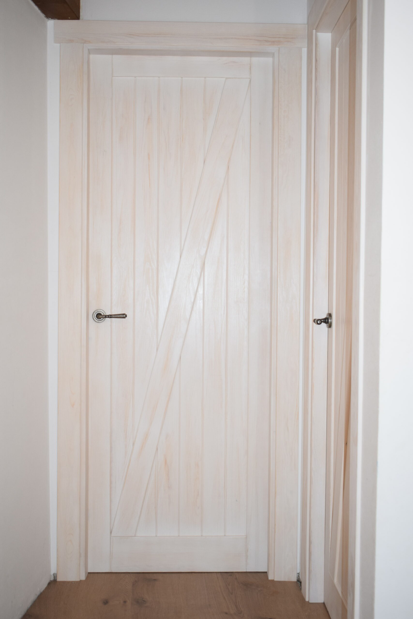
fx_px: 748
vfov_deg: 45.0
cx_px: 206
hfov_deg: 30.9
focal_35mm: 44
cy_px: 310
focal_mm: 29
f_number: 5
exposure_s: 1/100
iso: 800
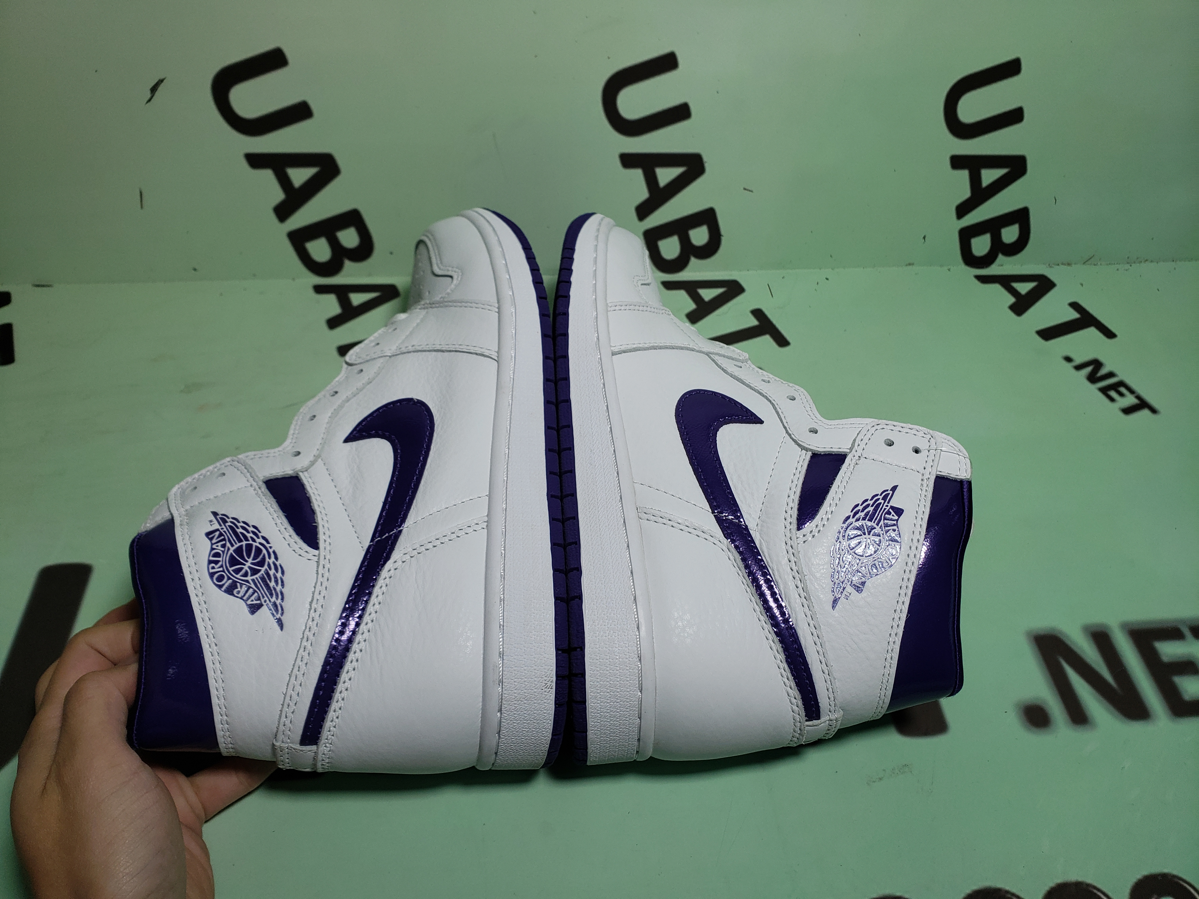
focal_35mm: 26
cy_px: 450
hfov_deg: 67.3
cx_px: 600
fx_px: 901
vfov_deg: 53.1
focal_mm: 4.3
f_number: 2.4
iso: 50
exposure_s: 1/376
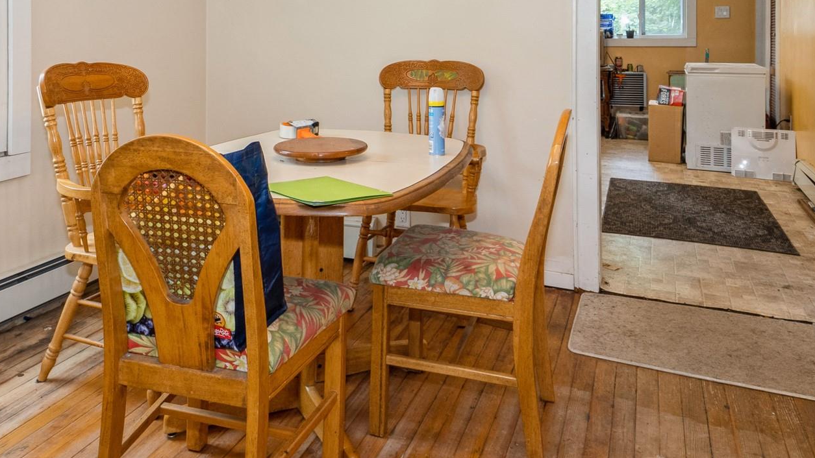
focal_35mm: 32
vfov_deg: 34.7
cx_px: 335
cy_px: 49
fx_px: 692
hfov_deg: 60.6
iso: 200
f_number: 8
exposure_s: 1/10
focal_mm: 9
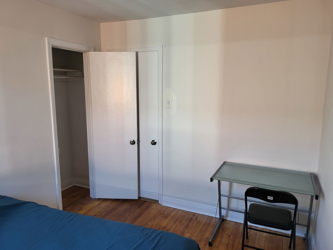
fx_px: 250
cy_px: 125
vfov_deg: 53.1
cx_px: 166
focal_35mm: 26
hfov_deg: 67.3
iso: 250
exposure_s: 1/60
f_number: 1.8
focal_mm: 5.4
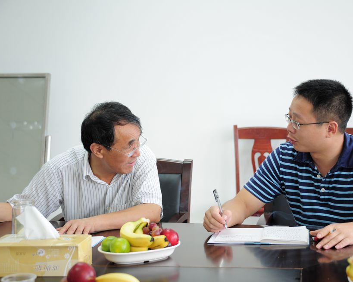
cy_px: 143
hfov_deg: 26.8
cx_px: 198
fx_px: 742
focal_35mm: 71
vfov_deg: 21.6
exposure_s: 1/40
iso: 640
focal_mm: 62
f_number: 4.8
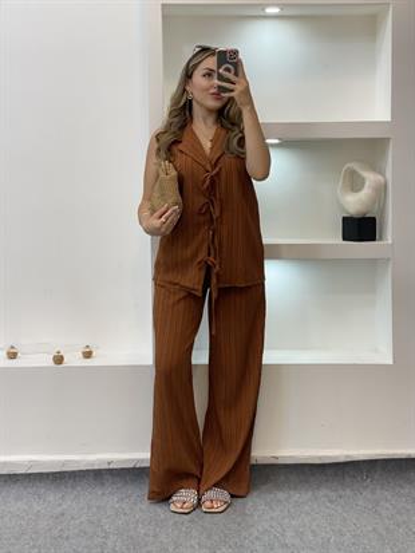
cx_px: 208
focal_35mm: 52
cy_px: 276
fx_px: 831
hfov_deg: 28.0
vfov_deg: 36.8
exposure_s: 1/100
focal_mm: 6
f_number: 2
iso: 80
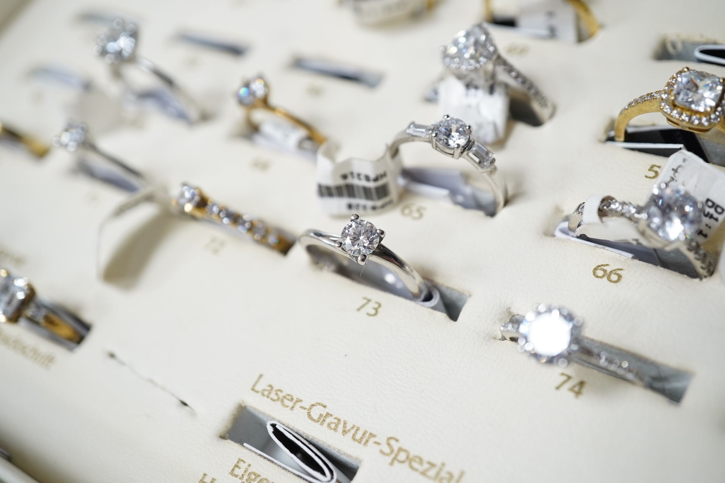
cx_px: 362
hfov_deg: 43.6
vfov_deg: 29.9
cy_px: 242
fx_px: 906
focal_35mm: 45
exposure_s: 1/30
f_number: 7.1
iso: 400
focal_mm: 30
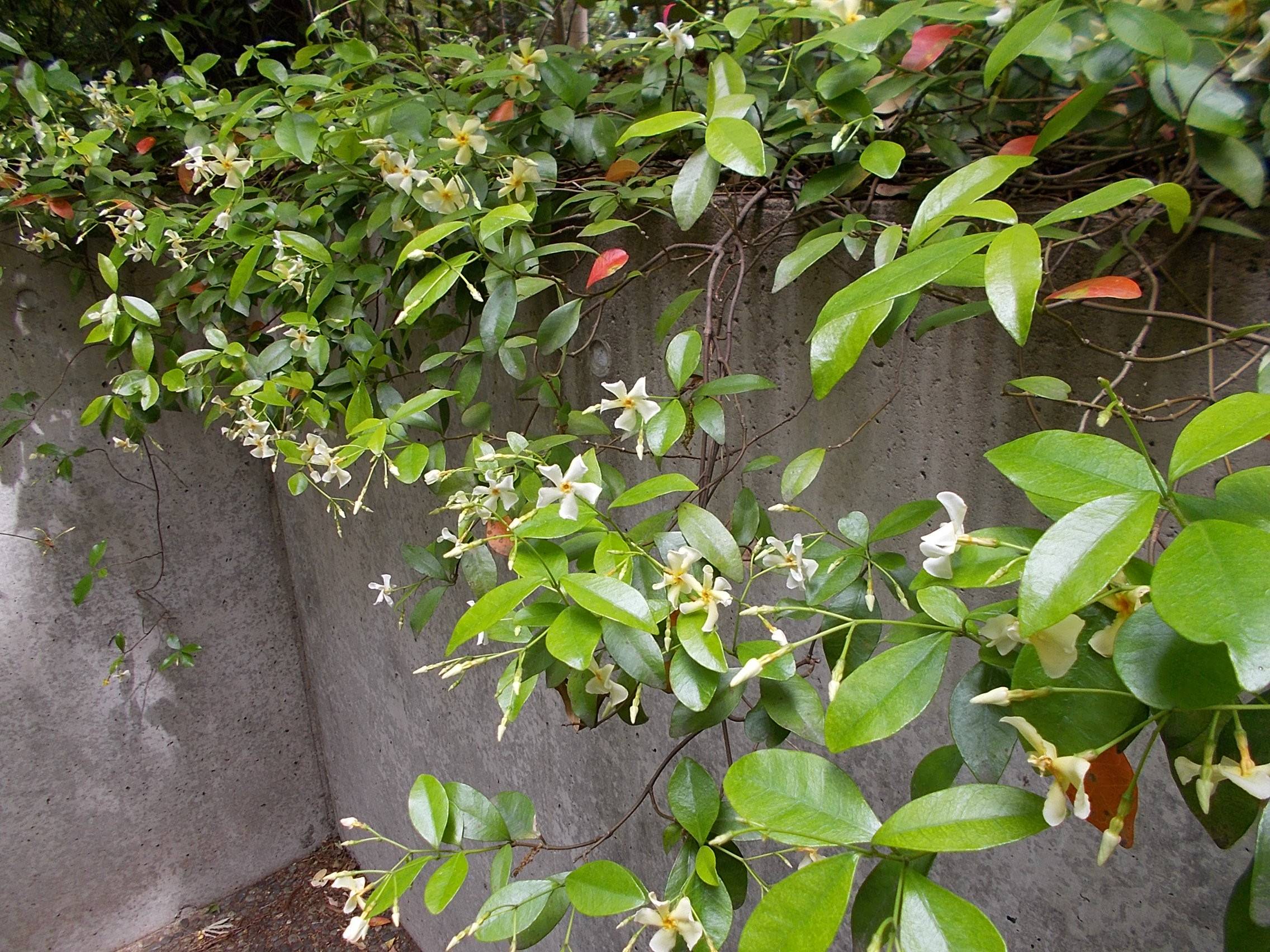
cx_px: 635
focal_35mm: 26
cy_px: 476
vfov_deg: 53.1
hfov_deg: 67.3
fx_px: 954
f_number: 3.2
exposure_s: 1/50
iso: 80
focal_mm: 4.6
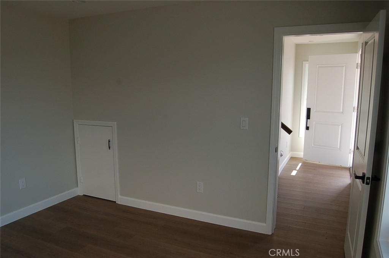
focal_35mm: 27
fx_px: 291
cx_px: 194
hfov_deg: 67.4
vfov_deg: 47.8
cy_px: 129
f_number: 5.6
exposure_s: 1/125
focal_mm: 18
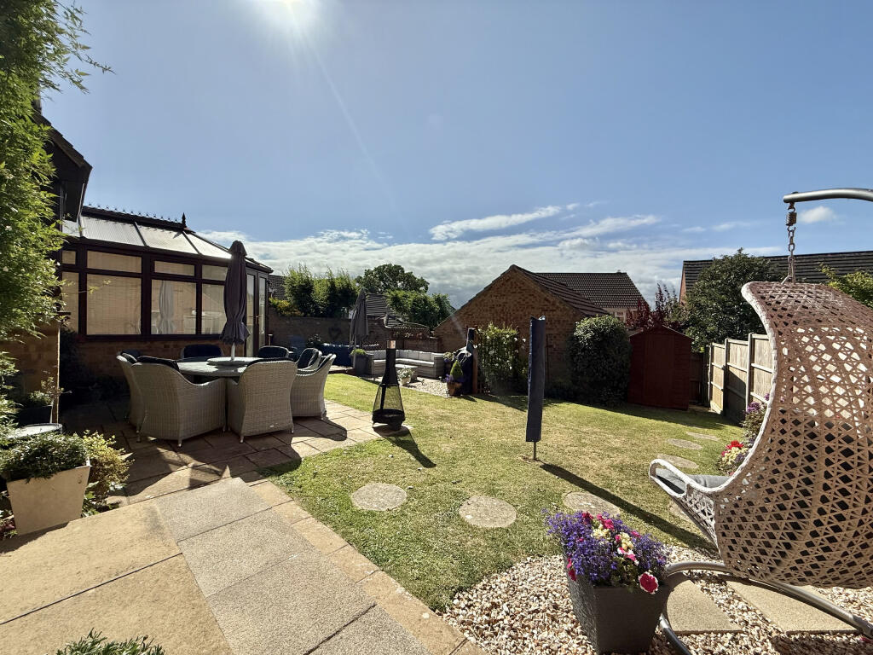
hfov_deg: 102.1
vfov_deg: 85.7
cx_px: 436
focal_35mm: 14
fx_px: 353
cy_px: 328
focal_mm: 2.22
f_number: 2.2
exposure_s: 1/5155
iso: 50
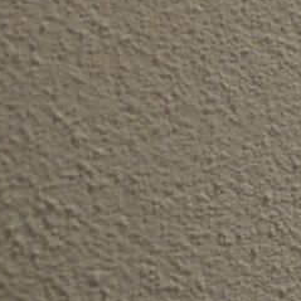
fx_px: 895
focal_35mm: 91
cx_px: 513
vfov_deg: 17.7
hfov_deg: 16.5
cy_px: -107
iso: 360
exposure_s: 1/30
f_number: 2.8
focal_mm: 4.3
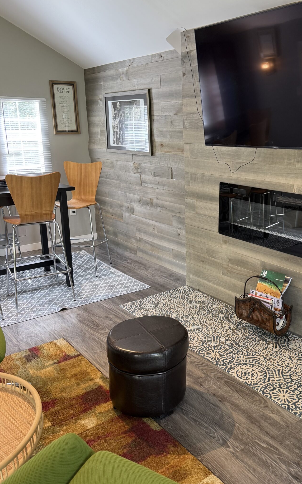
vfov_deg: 59.7
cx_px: 207
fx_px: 421
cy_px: 241
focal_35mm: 32
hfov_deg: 38.9
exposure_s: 1/60
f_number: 1.78
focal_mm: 6.76
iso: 125
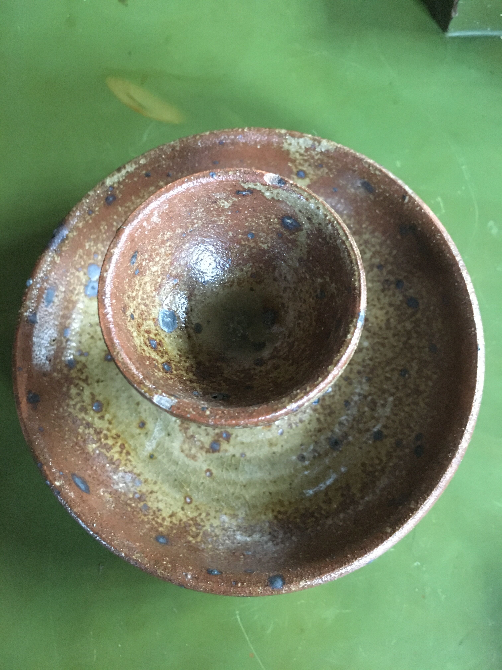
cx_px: 251
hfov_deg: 48.2
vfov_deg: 61.7
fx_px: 561
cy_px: 335
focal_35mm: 29
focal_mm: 4.15
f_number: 2.2
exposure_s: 1/17
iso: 320
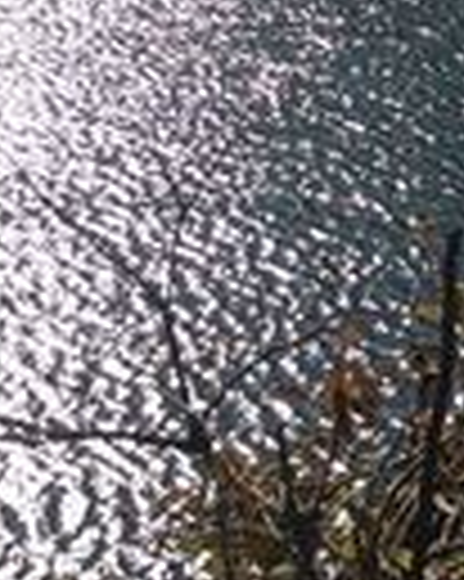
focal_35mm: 132
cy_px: -306
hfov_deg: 10.9
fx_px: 2269
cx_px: 851
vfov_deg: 13.7
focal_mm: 4.15
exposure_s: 1/4049
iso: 25
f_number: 2.2
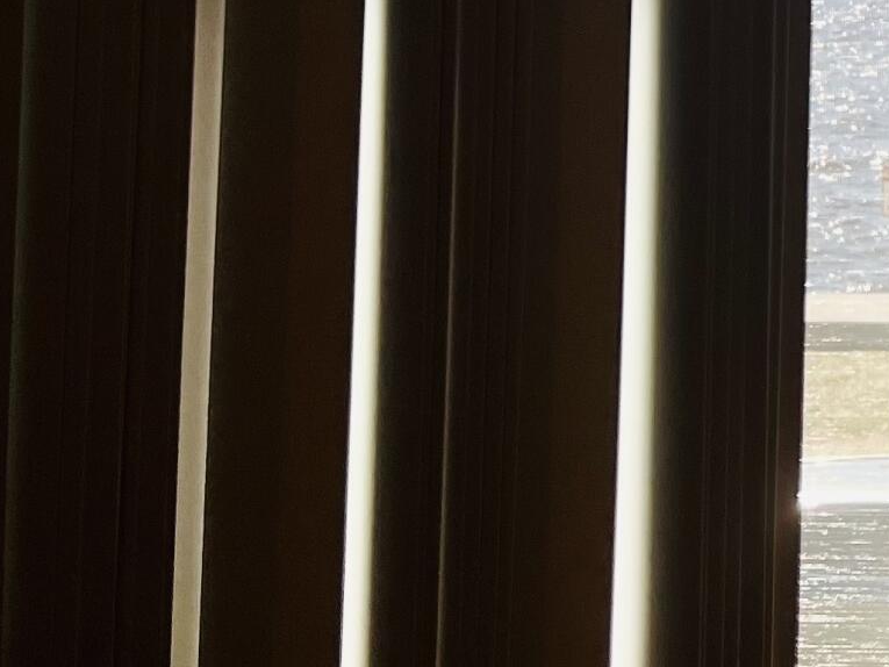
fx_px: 2620
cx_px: 1641
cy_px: -294
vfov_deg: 13.7
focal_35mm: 102
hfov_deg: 16.0
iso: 50
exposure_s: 1/2915
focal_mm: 5.7
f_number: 1.5
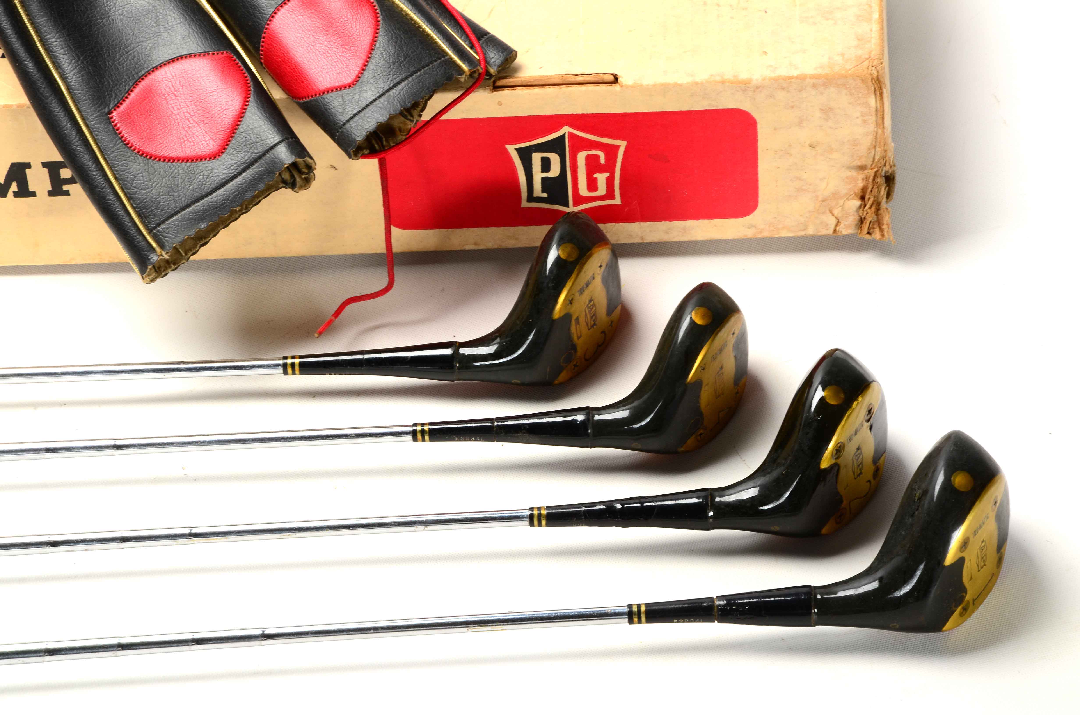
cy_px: 358
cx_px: 540
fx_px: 4715
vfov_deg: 8.7
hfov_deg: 13.1
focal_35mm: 158
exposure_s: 1/160
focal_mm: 105
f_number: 14
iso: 200
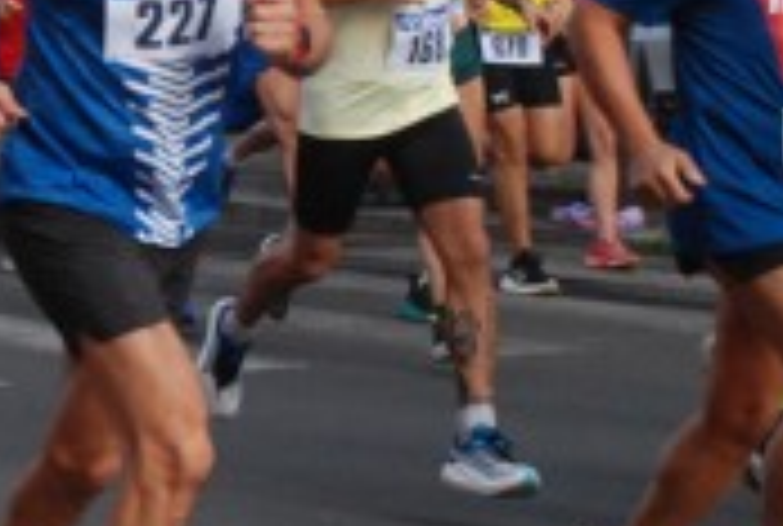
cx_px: -58
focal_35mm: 196
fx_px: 4274
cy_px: 56
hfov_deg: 10.4
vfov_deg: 7.0
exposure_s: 1/1250
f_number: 4.5
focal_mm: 38
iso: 1000
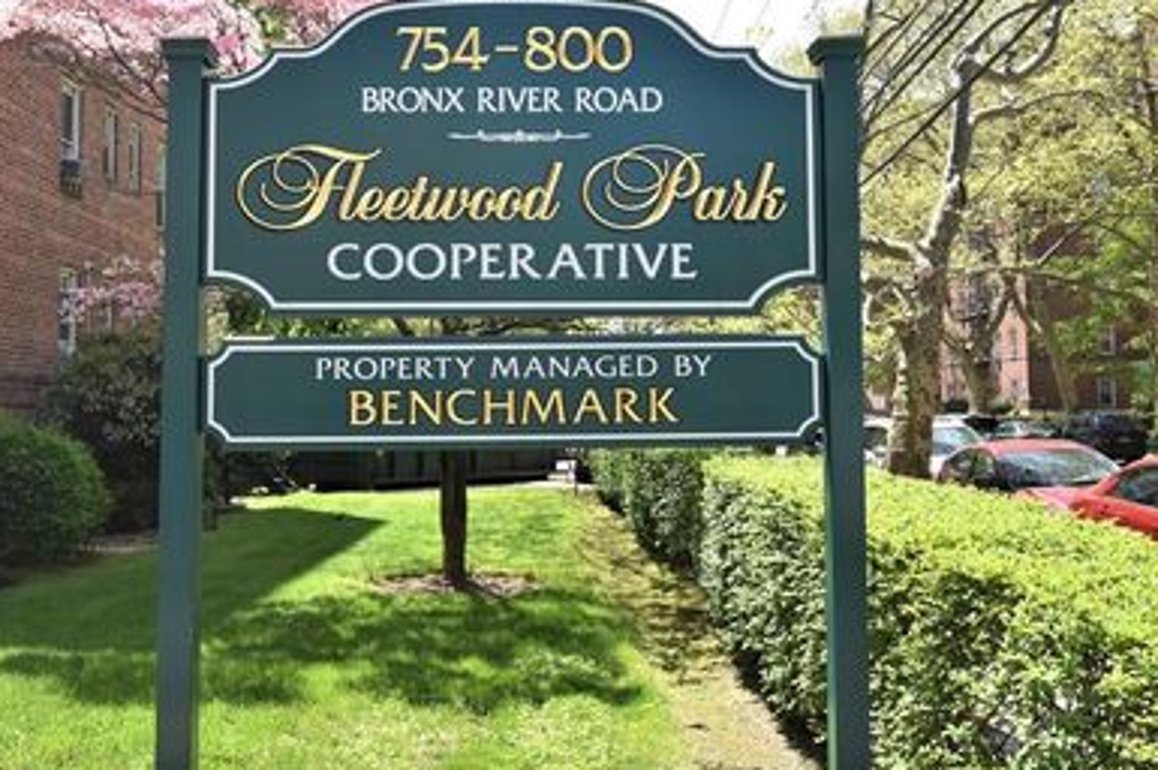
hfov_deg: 49.6
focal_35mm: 39
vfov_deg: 34.1
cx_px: 544
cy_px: 335
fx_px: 1253
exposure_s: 1/500
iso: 360
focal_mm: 20
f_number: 8
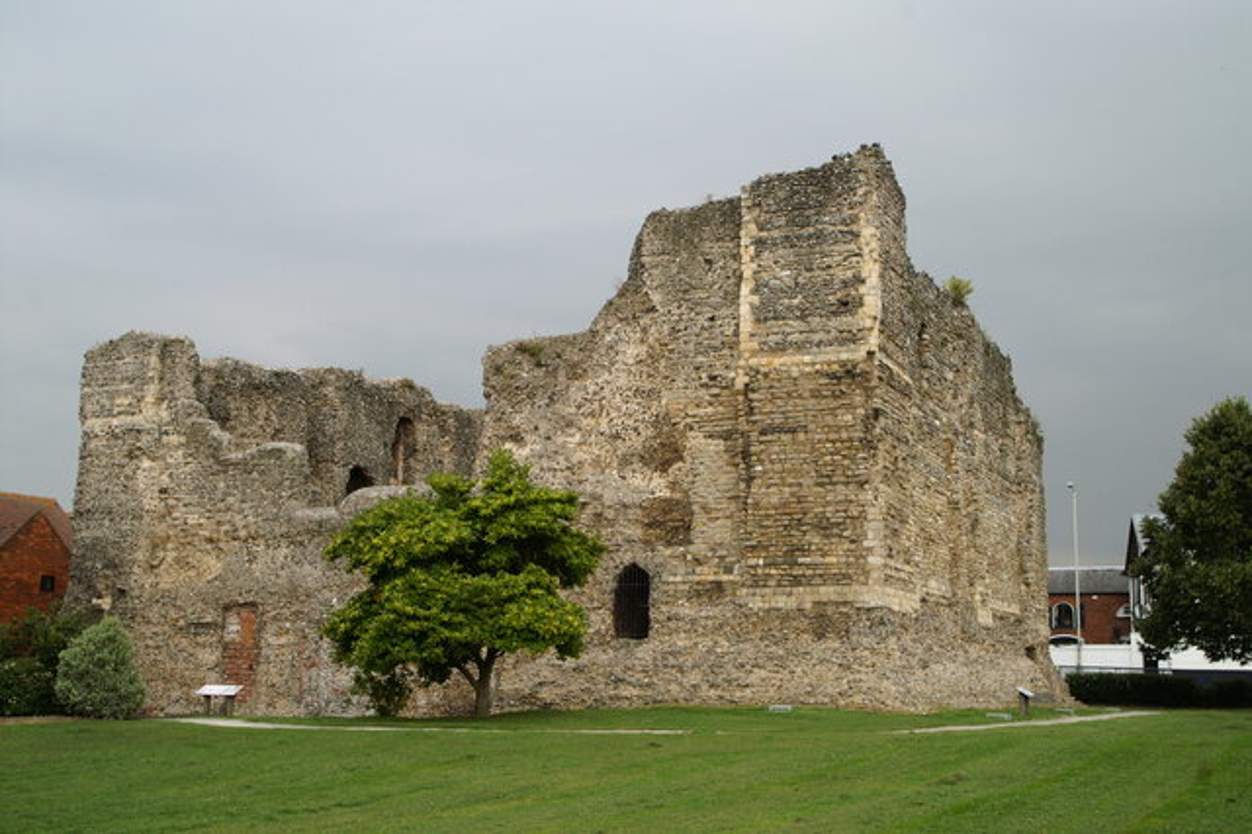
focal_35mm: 39
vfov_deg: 34.2
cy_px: 417
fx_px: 1356
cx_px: 626
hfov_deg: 49.6
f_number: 10
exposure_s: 1/100
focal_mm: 26
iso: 400
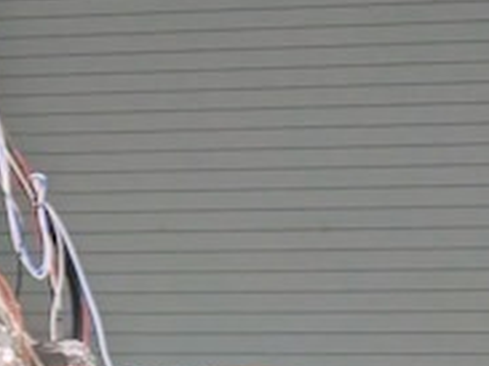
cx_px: -123
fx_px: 1892
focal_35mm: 134
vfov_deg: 10.9
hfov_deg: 14.2
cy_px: -12
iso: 662
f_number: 1.89
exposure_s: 1/100
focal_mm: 5.43
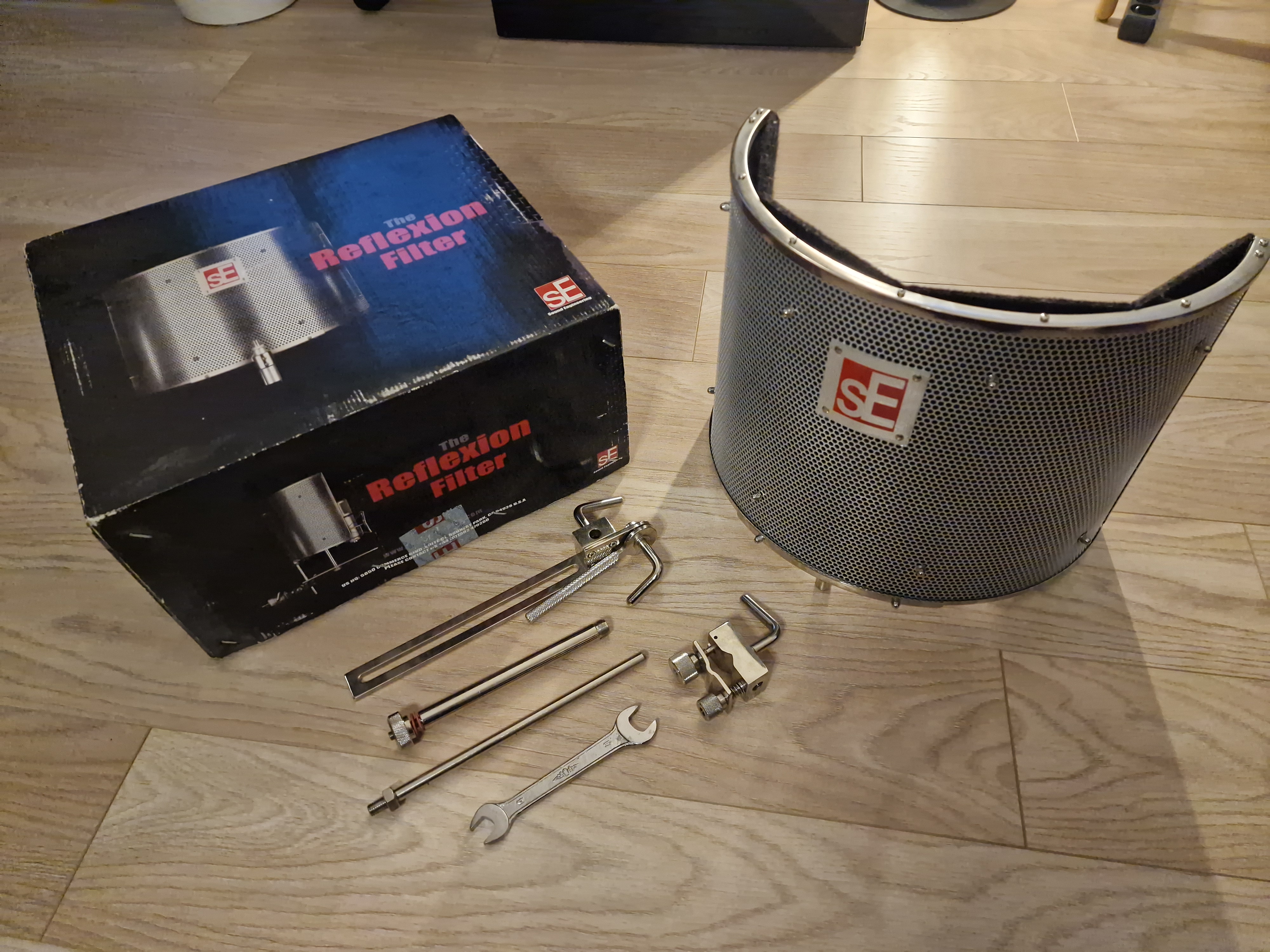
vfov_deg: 58.9
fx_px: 844
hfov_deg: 73.9
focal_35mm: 23
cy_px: 476
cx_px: 635
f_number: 1.8
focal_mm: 6.4
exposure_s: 1/120
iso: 800
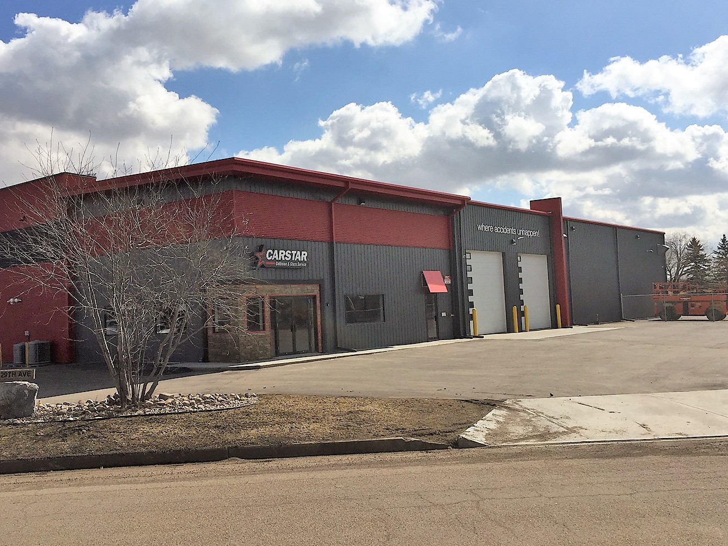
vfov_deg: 39.6
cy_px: 266
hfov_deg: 51.1
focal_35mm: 36
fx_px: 757
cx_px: 298
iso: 32
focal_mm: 4.15
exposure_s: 1/4405
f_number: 2.2
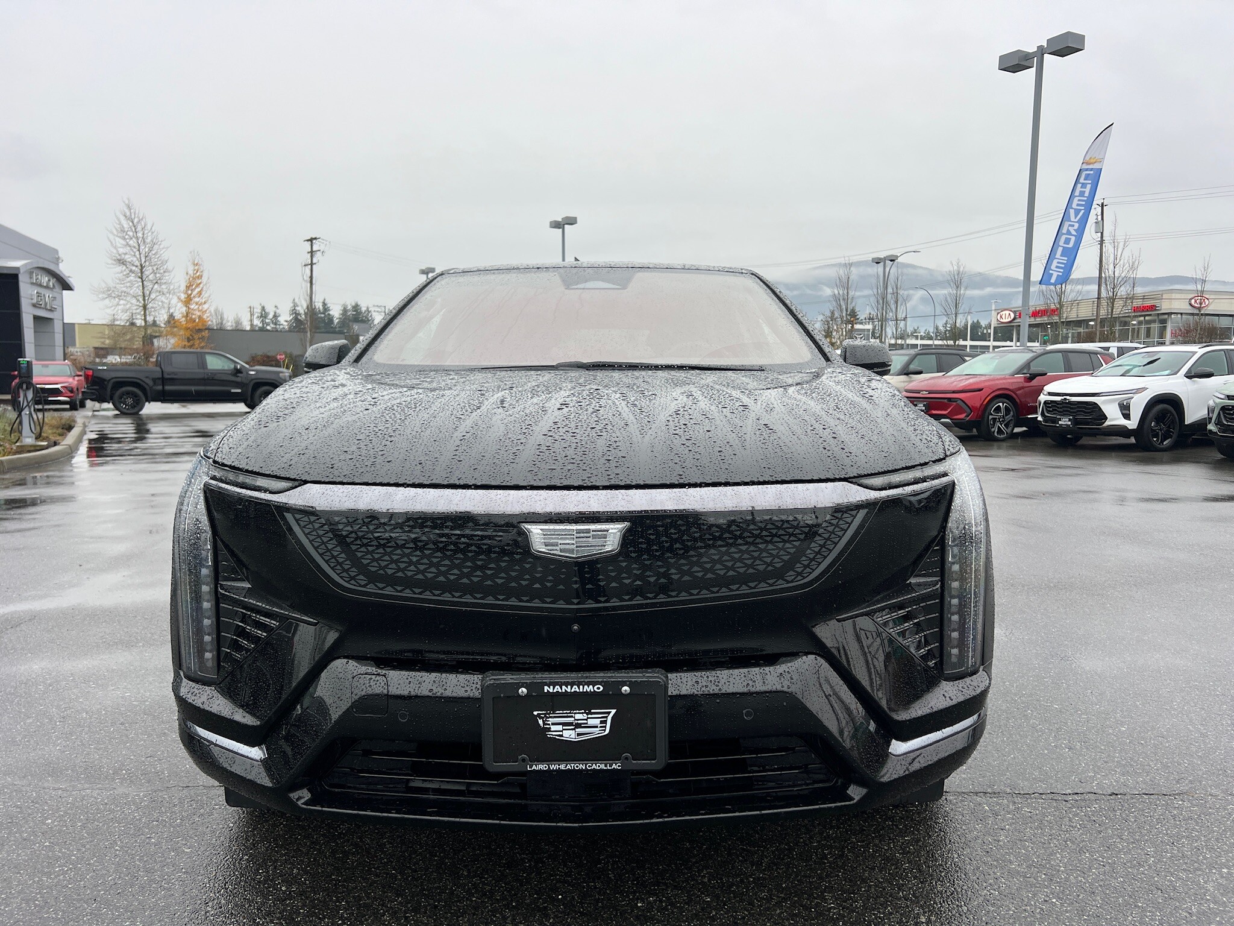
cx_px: 617
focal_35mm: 26
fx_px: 927
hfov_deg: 67.3
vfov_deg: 53.1
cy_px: 463
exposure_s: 1/407
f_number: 1.5
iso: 50
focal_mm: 5.7
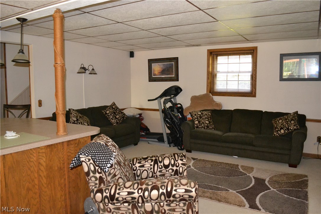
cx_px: 160
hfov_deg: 67.4
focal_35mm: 27
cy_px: 107
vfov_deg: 47.9
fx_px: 241
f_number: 3.5
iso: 3200
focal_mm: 18
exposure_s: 1/60
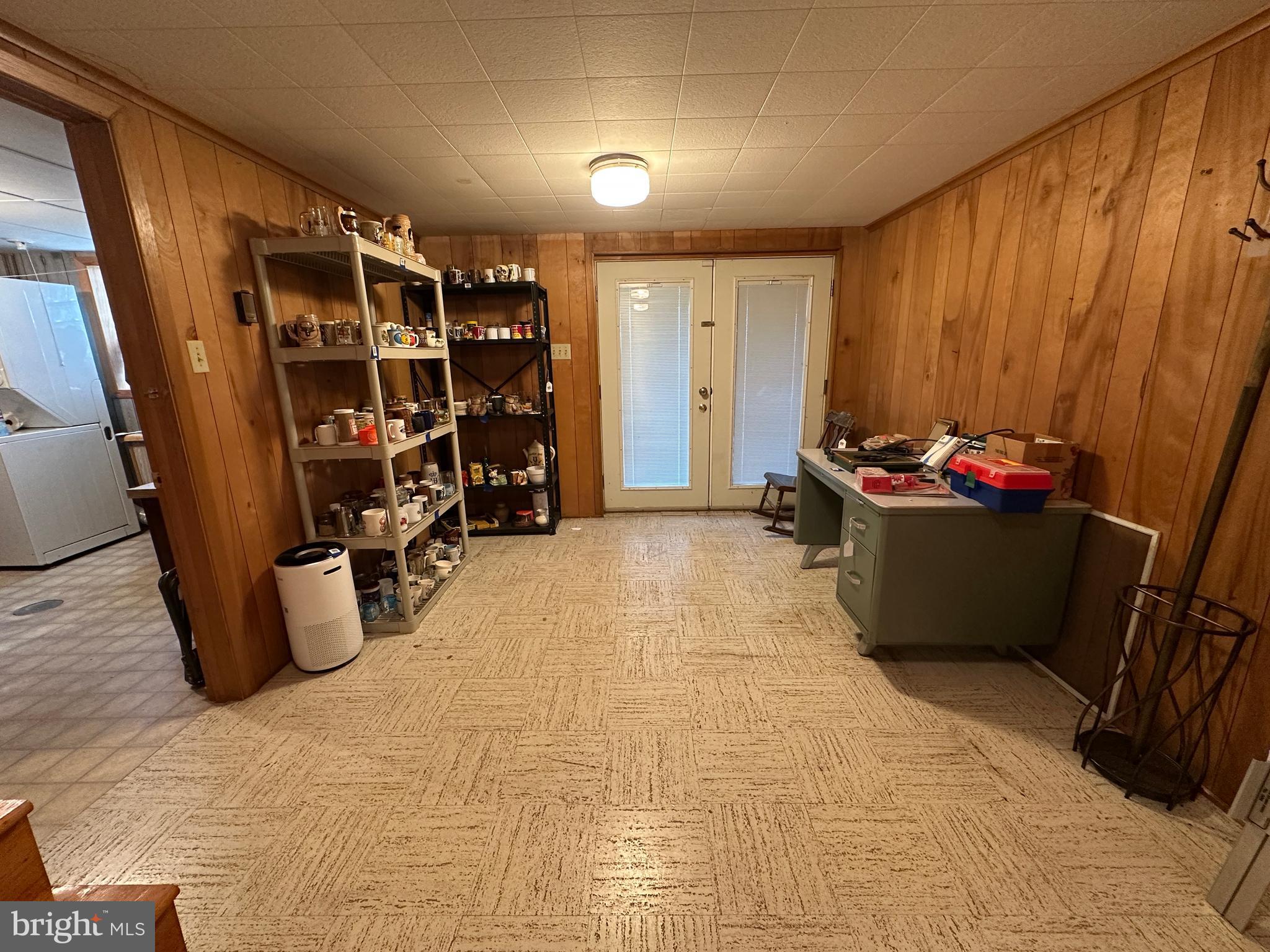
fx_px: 514
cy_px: 476
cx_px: 635
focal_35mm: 14
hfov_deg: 102.1
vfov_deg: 85.7
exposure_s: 1/60
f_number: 2.2
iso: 320
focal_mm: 2.22
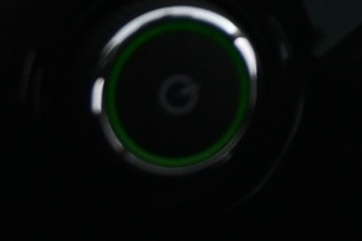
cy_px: -346
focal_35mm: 207
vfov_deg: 6.3
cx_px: 733
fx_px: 2079
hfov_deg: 9.3
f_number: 4.2
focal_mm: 25
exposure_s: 1/20
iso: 1600
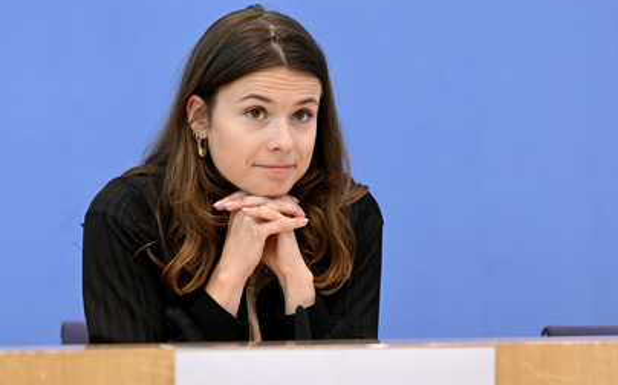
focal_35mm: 91
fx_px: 1532
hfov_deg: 22.8
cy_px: 212
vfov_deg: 14.3
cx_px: 282
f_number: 5
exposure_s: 1/640
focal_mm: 80
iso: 3200
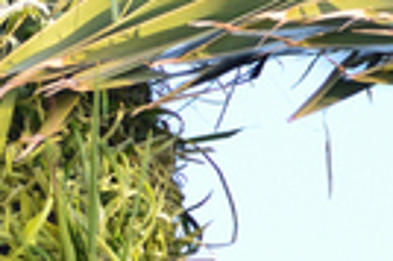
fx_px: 14944
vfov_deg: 1.0
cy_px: 183
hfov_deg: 1.5
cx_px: -202
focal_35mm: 1371
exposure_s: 1/250
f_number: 5
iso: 640
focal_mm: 175
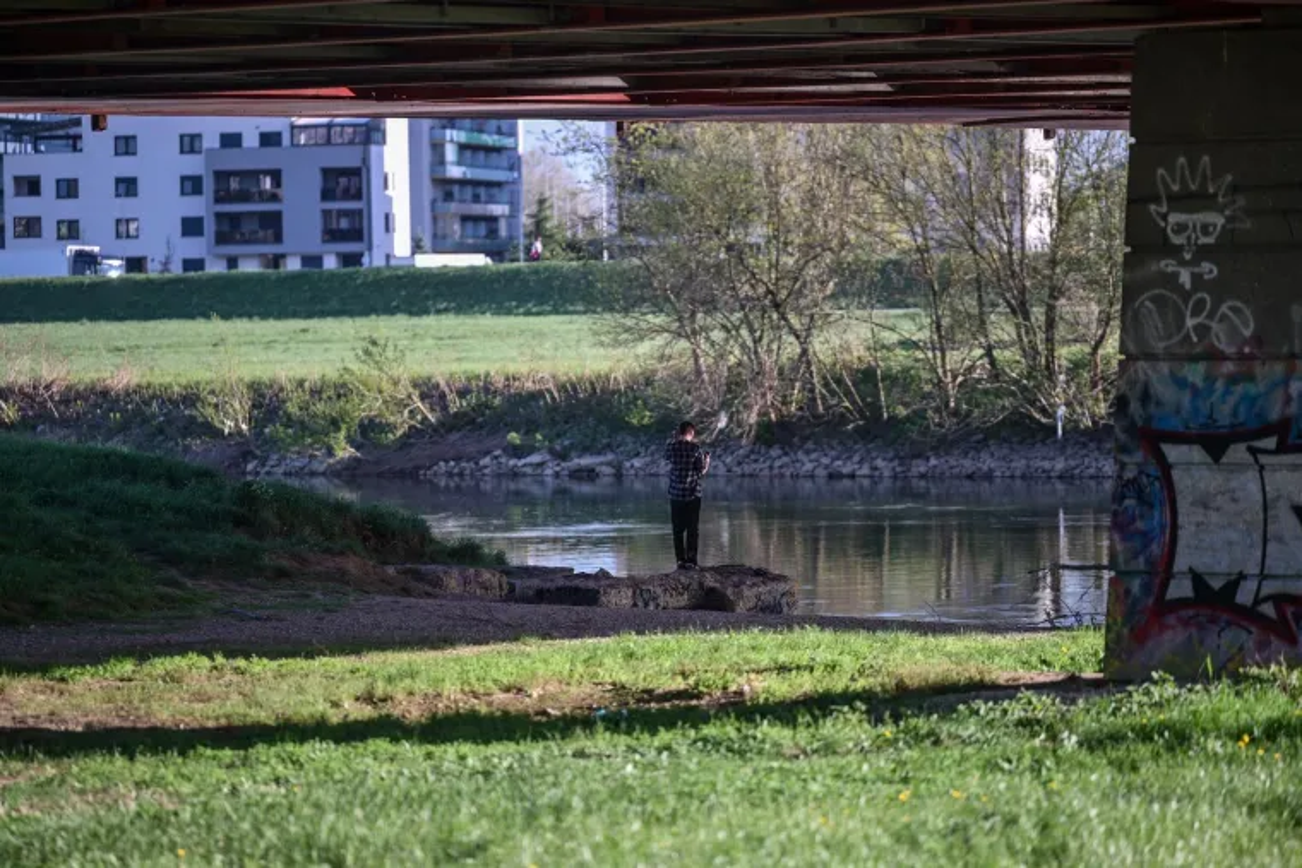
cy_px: 434
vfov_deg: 6.9
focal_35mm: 200
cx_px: 651
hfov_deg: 10.3
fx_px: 7234
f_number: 2.8
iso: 100
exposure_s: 1/500
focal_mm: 200
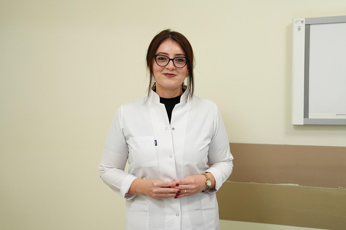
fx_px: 548
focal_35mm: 57
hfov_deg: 35.1
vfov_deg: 23.8
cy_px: 115
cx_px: 173
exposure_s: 1/100
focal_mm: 57
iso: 800
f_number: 3.5
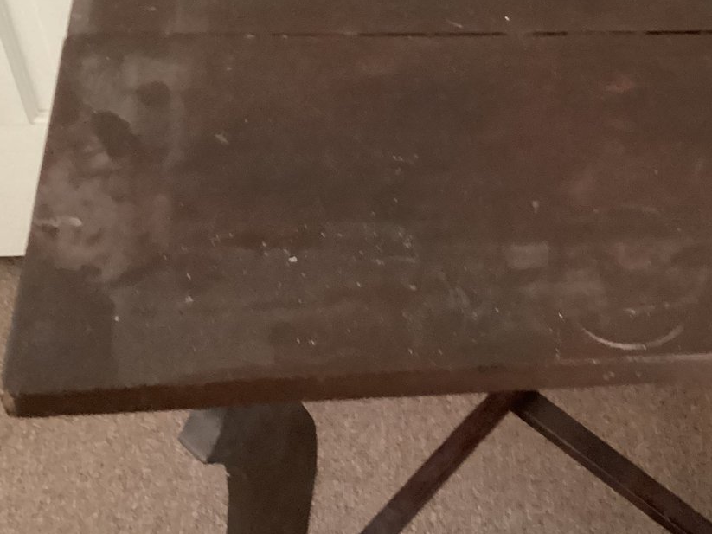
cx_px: 537
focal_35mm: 57
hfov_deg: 33.1
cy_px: 225
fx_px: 1172
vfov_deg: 25.6
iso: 800
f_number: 2.4
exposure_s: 1/20
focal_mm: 3.3
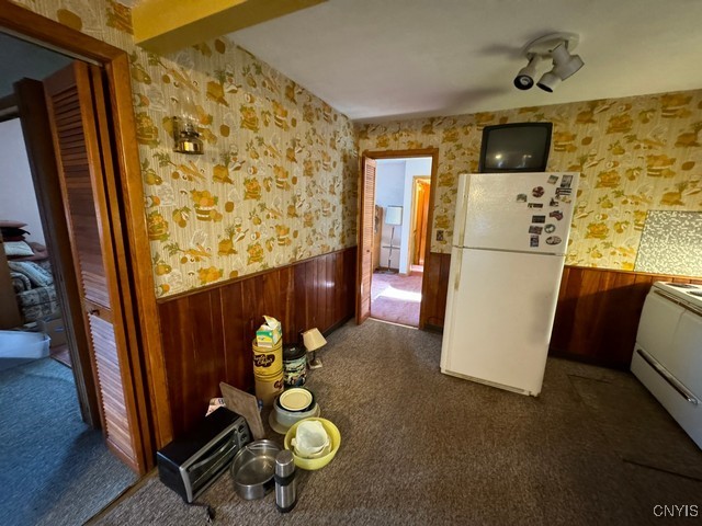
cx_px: 351
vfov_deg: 85.7
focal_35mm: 14
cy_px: 263
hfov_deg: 102.1
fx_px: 284
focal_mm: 2.22
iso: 1000
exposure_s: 1/60
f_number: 2.2
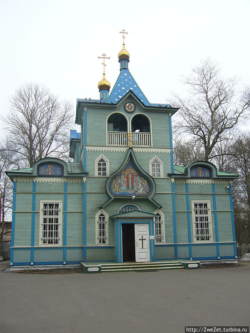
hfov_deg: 40.7
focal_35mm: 35
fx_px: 337
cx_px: 125
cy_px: 166
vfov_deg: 52.6
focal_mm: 5.8
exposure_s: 1/125
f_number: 5.6
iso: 80
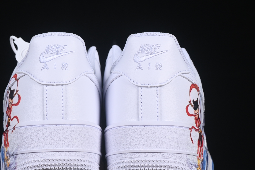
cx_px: 106
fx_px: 1077
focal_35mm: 152
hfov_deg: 13.5
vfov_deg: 9.0
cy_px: 70
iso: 160
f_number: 8
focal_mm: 50
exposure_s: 1/80
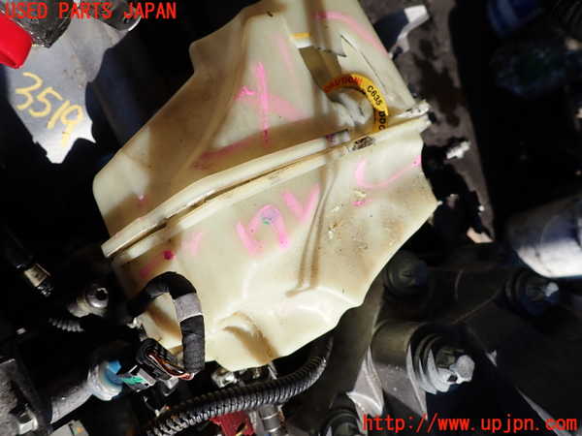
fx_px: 420
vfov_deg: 54.9
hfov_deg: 69.4
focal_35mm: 25
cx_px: 291
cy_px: 218
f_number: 8
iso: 100
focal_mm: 4.5
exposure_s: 1/200
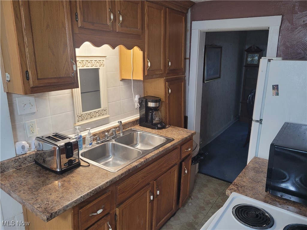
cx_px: 154
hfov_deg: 67.3
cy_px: 115
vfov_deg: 53.1
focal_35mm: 26
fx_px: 231
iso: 250
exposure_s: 1/60
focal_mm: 5.4
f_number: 1.8
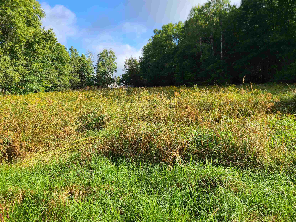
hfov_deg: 67.3
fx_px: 222
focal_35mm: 26
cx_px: 148
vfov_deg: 53.1
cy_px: 111
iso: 40
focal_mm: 5.4
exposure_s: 1/1160
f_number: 1.8
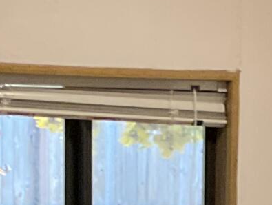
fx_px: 1730
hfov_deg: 8.9
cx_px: 267
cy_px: 456
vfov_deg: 6.5
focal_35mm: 220
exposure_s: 1/40
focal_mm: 3
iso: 320
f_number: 1.8
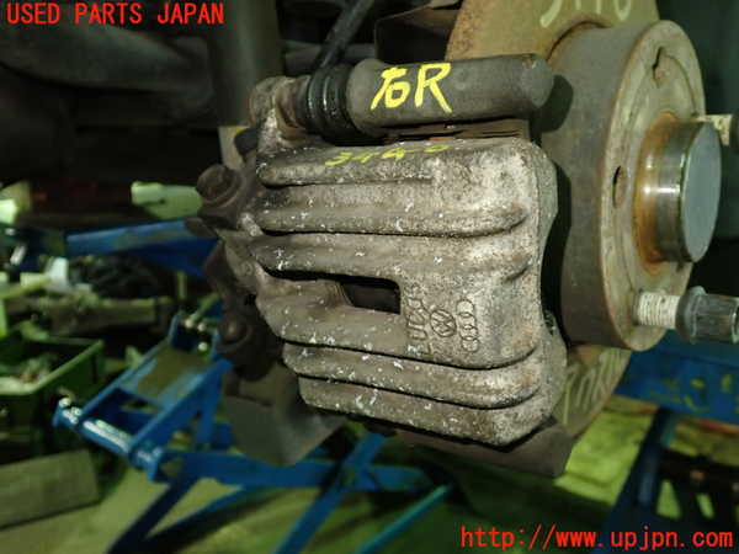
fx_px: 640
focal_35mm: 30
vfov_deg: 46.8
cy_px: 277
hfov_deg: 60.0
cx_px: 370
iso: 400
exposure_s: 1/30
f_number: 2.3
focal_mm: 5.4
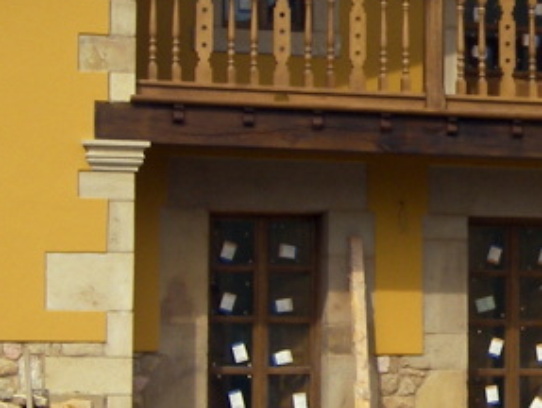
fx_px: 2618
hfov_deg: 11.6
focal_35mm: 167
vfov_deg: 8.9
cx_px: 653
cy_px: 191
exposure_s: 1/800
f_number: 3.2
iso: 50
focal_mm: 8.4
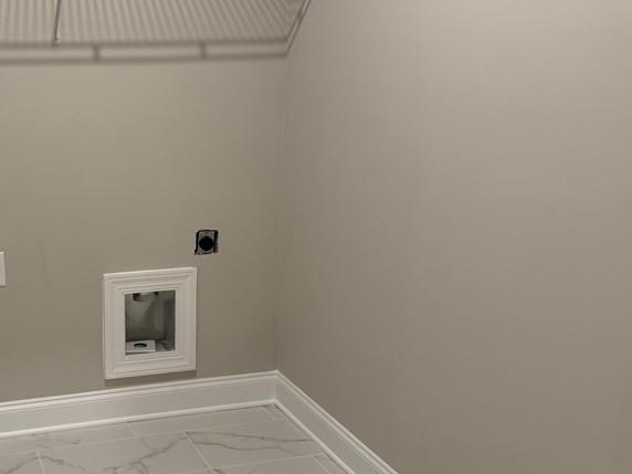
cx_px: 97
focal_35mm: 43
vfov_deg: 33.6
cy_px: 228
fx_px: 785
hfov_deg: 41.3
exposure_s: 1/60
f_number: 1.78
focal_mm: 6.76
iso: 200
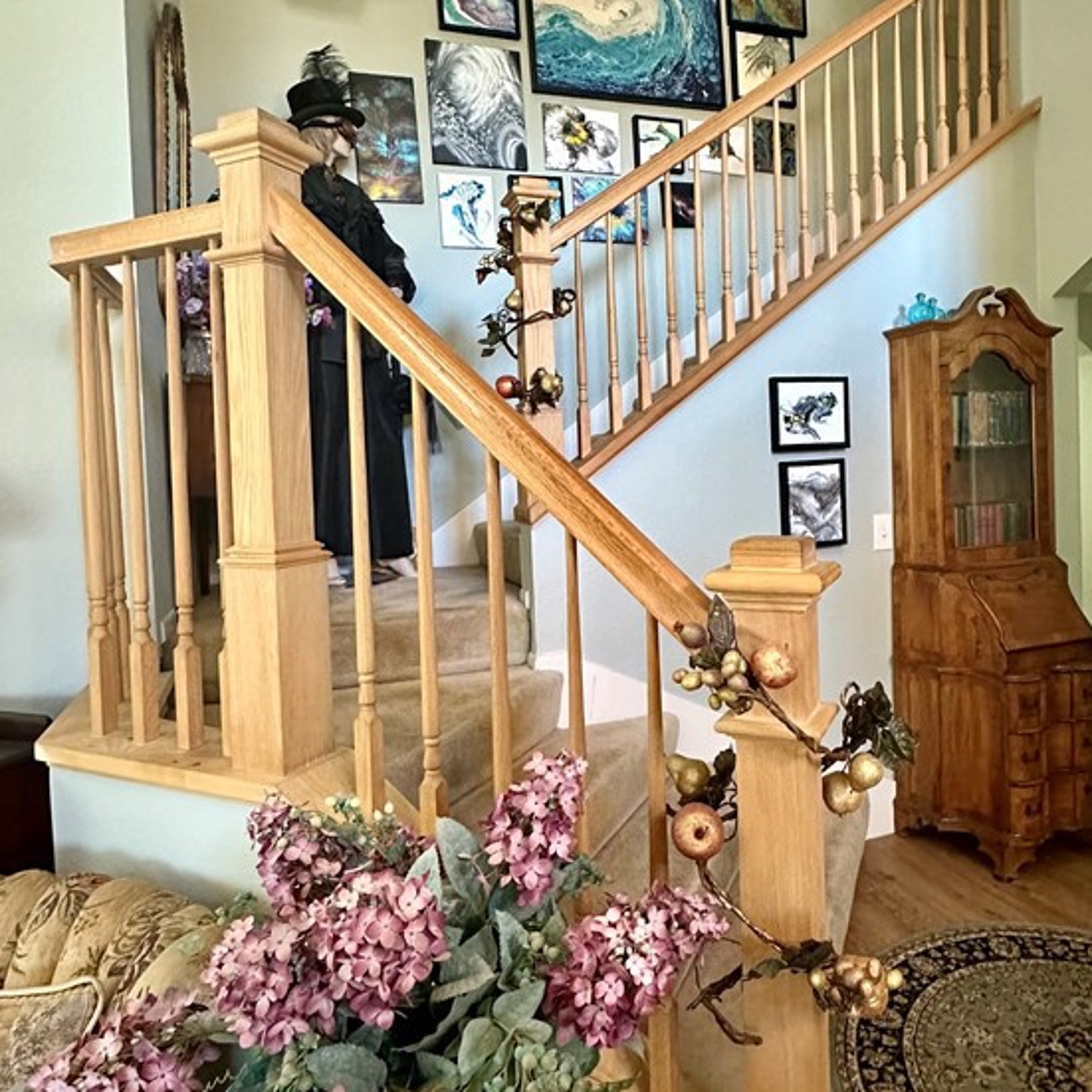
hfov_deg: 66.9
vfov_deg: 67.1
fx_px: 821
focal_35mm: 23
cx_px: 622
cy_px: 493
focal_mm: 2.22
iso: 1000
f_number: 2.2
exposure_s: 1/60
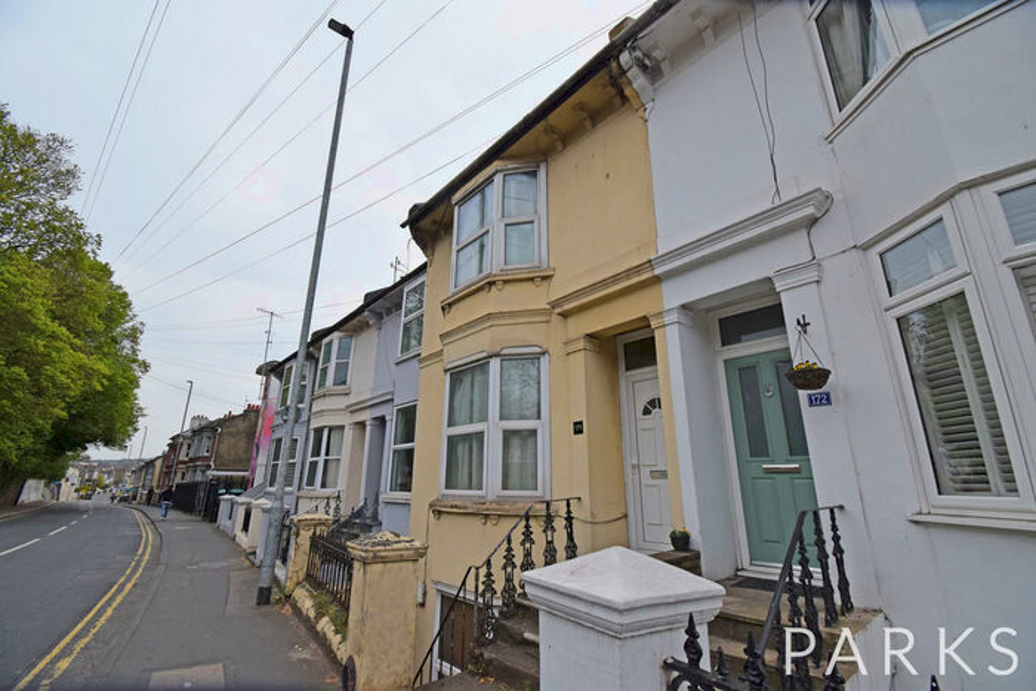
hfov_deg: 100.4
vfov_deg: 77.4
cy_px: 346
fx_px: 432
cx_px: 518
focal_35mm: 15
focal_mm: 10
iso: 640
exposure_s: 1/2000
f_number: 8
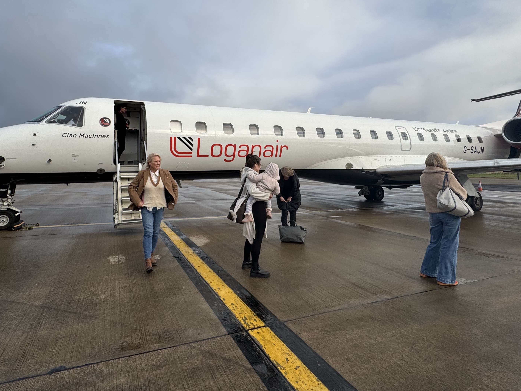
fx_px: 301
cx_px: 229
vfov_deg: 65.1
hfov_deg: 81.4
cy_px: 148
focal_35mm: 20
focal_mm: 2.22
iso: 50
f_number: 2.2
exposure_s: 1/1449
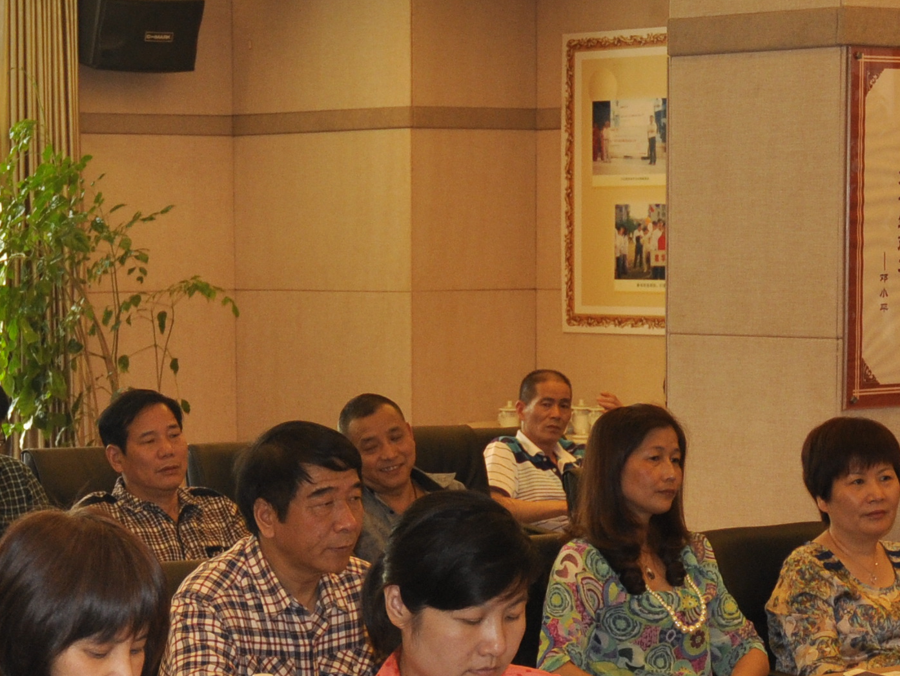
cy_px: 622
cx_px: 232
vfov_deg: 11.5
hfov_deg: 15.3
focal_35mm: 128
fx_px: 3341
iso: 500
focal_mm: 29
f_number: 3.8
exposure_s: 1/125
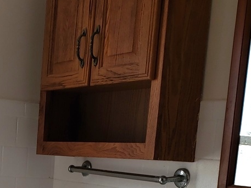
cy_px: 251
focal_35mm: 82
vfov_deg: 16.8
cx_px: 8
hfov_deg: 23.0
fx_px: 594
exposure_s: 1/36
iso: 50
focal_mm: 4.3
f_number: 2.4
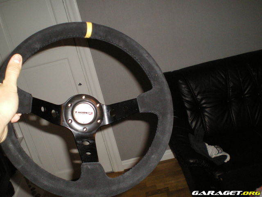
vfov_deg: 37.7
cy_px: 98
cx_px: 131
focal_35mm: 38
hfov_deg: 49.0
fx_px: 288
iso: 400
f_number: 3.1
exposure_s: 1/50
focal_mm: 6.3
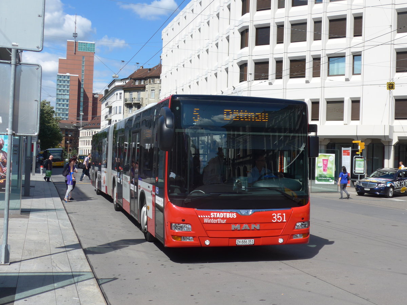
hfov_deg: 41.2
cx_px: 204
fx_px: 541
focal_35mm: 46
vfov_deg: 31.5
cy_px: 152
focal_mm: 9.5
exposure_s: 1/2000
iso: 80
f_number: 3
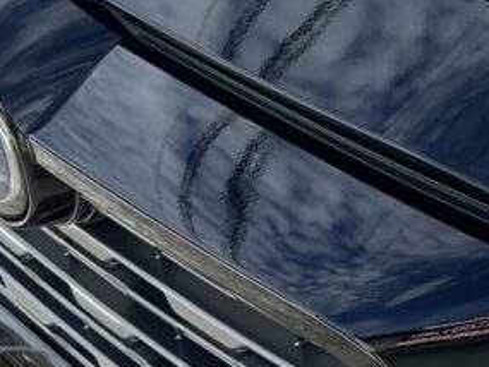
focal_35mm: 128
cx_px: 1096
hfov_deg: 12.7
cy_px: 15
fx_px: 1809
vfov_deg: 11.5
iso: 80
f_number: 1.78
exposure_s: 1/2070
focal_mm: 6.86
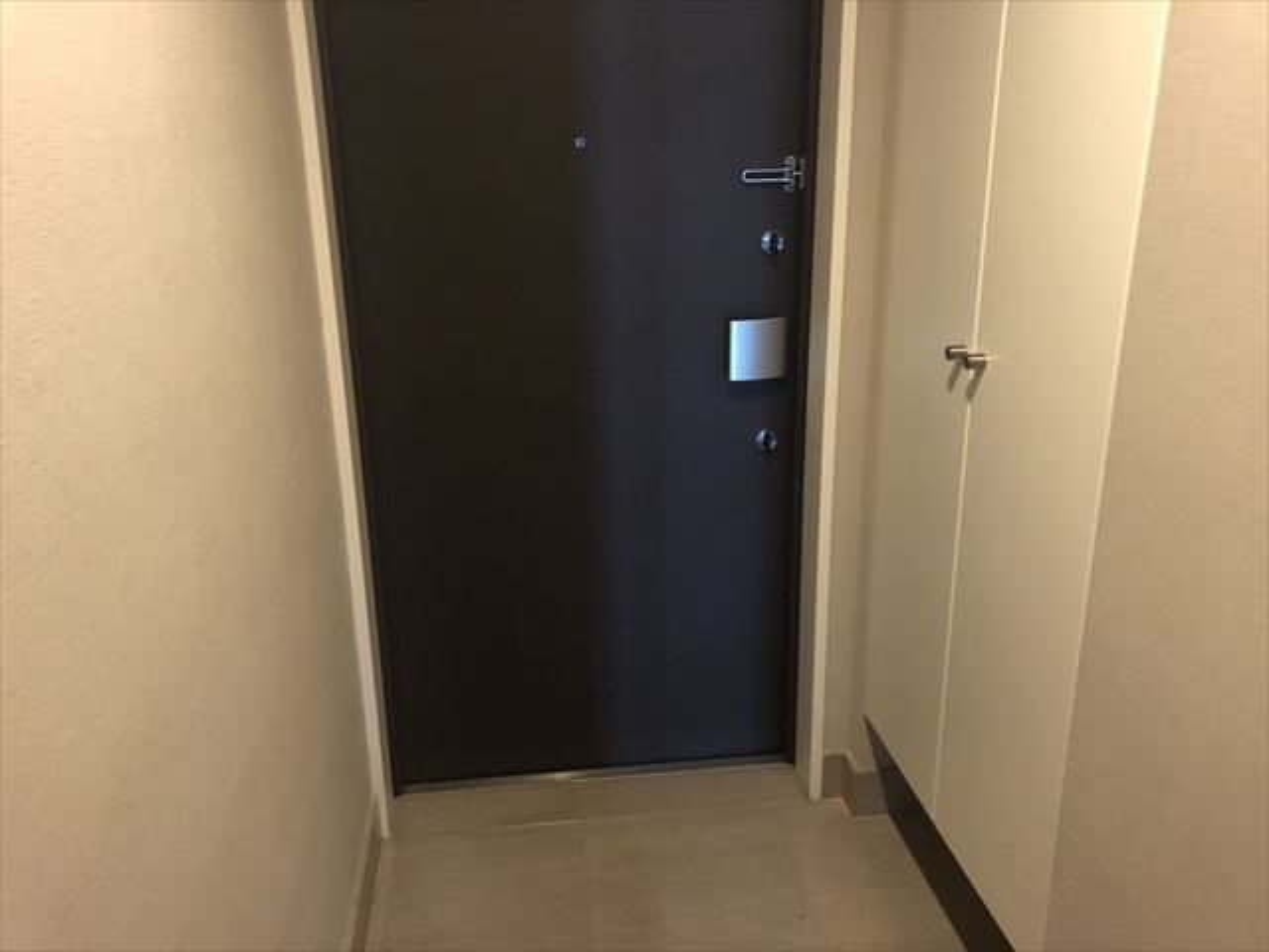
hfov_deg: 63.4
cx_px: 634
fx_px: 1026
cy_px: 476
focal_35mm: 28
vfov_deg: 49.7
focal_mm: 3.99
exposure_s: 1/5
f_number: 1.8
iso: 80
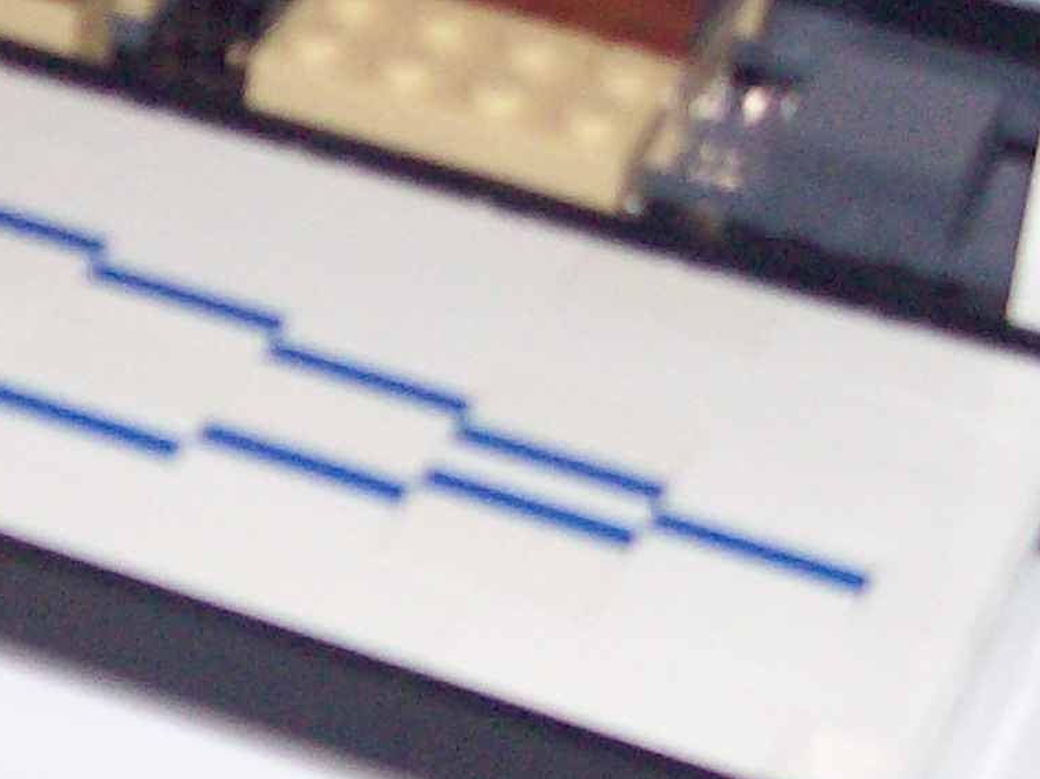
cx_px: -128
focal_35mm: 136
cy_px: 146
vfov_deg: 10.9
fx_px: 4085
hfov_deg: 14.2
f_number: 2.7
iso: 140
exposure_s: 1/64
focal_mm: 6
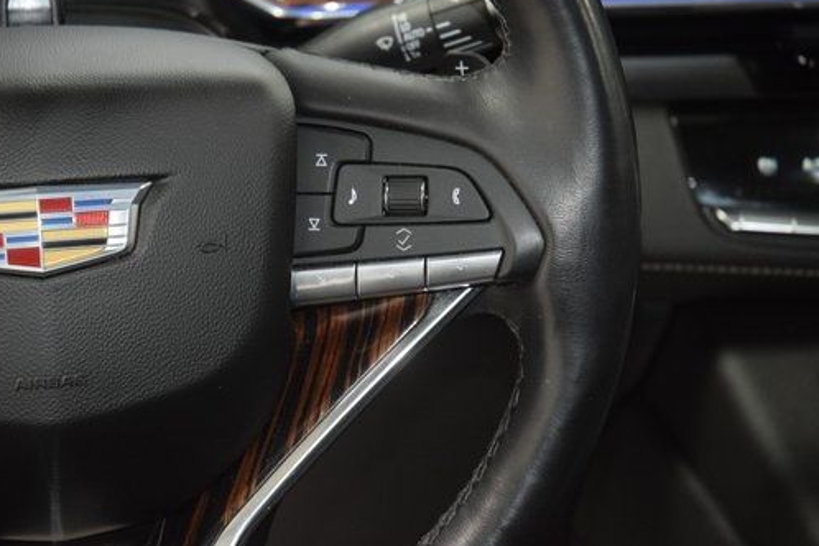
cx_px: 403
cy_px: 198
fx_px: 3071
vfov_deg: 10.2
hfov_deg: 15.2
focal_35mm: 135
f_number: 4.5
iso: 2200
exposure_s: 1/30
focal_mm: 70
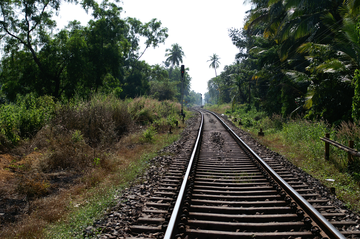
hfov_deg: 33.4
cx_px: 180
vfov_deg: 22.6
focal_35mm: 60
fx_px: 599
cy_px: 120
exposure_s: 1/1000
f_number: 6.3
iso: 200
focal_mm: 40
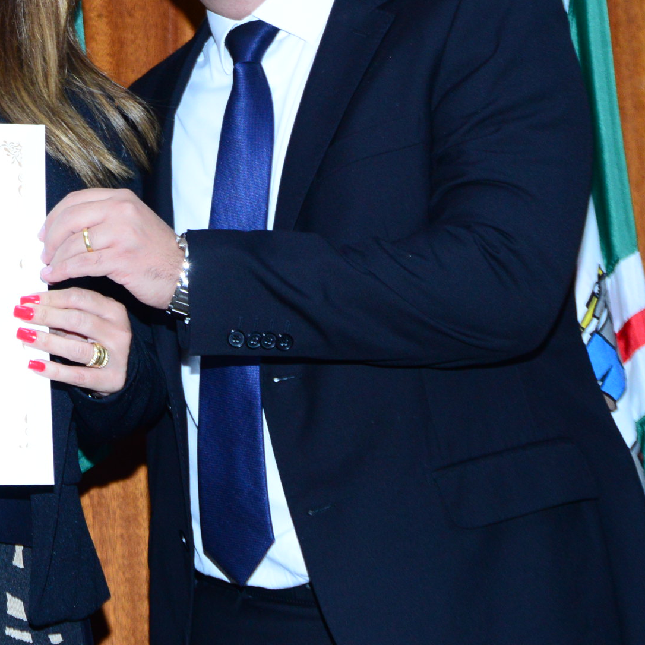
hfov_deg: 11.7
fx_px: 3078
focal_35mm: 146
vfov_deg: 11.9
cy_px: 129
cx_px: -154
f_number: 5.6
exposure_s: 1/60
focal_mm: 62
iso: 2000
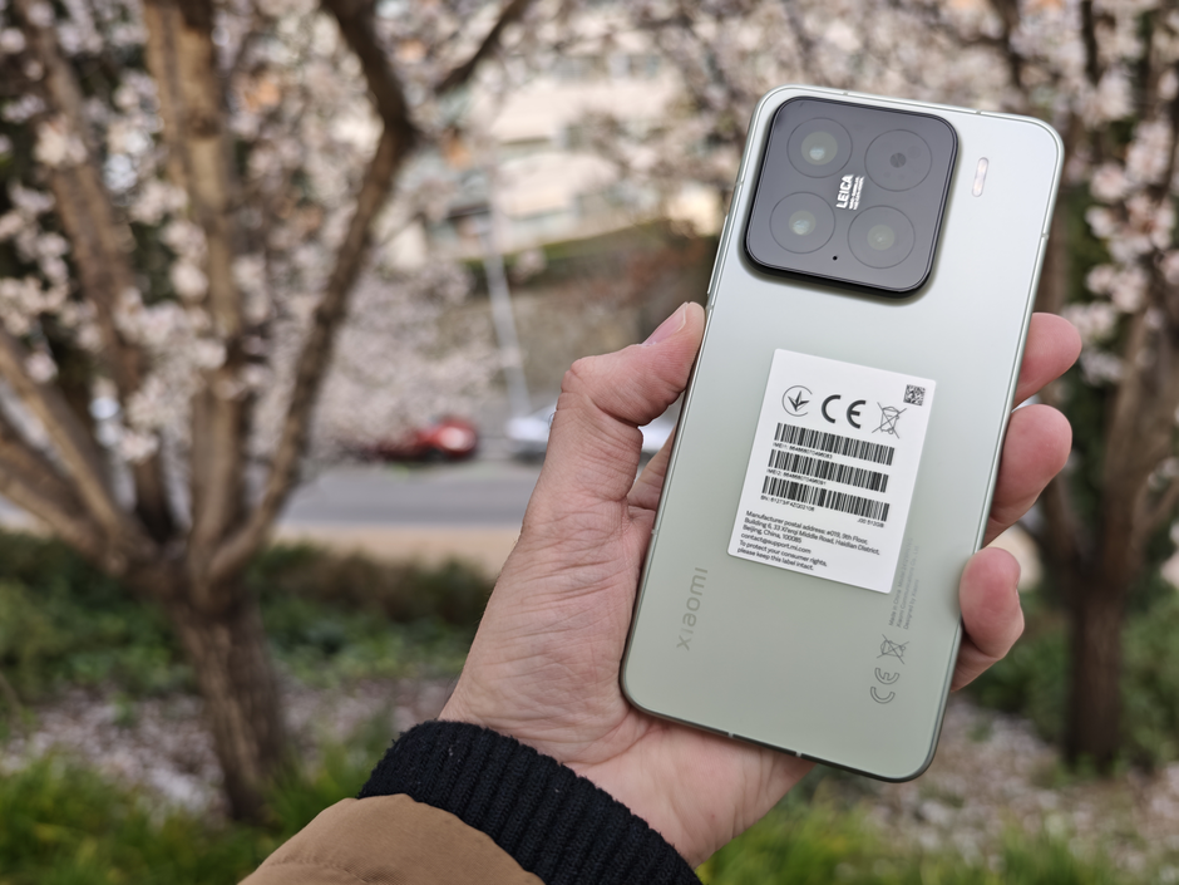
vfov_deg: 58.9
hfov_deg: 73.9
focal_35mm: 23
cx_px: 590
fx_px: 783
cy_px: 442
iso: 50
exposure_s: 1/147
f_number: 1.63
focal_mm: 8.72
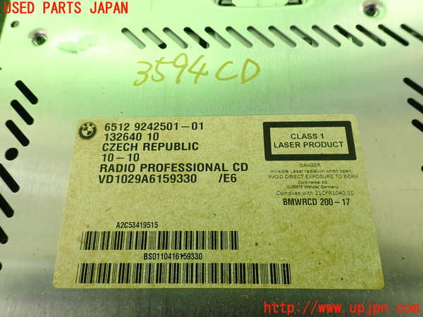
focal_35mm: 25
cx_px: 212
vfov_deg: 54.9
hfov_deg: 69.4
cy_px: 158
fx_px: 305
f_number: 2.8
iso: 100
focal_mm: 4.5
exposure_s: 1/80
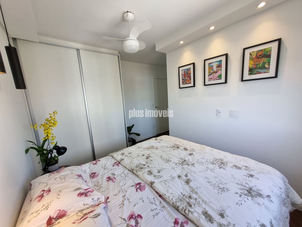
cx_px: 151
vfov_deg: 89.9
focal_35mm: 13
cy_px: 114
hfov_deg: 106.2
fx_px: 113
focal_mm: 1.74
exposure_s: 1/120
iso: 80
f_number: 2.2
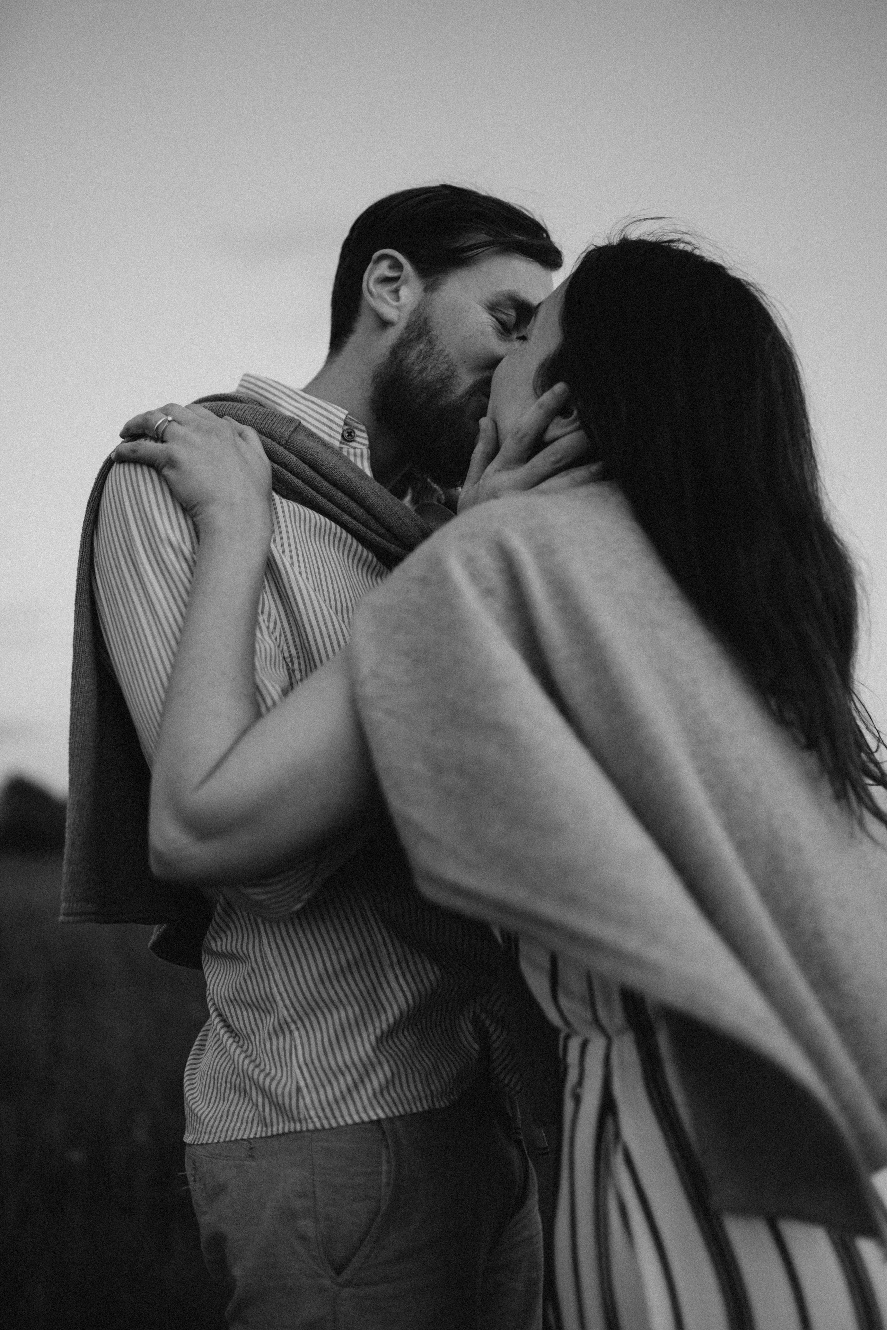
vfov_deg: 54.4
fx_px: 1293
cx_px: 444
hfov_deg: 37.9
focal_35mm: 35
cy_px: 665
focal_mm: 35
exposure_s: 1/500
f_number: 1.4
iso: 500
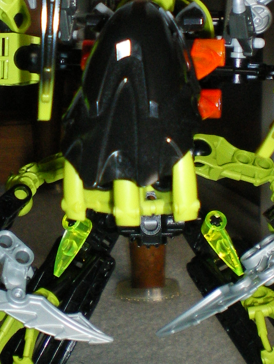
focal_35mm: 97
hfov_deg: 15.2
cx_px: 165
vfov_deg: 20.2
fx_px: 1023
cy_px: 126
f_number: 3.1
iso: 250
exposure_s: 1/50
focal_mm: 6.3
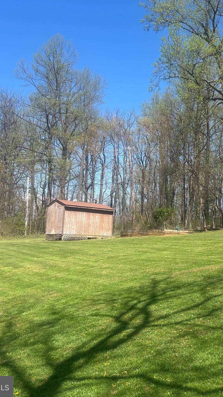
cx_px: 214
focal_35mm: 38
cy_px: 198
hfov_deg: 29.5
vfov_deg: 52.8
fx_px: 399
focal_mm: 5.7
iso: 50
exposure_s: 1/2404
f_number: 1.5
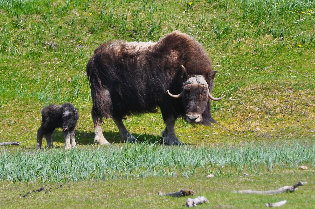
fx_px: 3933
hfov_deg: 4.6
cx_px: 158
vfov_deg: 3.0
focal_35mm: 450
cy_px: 104
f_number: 10
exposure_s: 1/250
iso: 200
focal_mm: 300
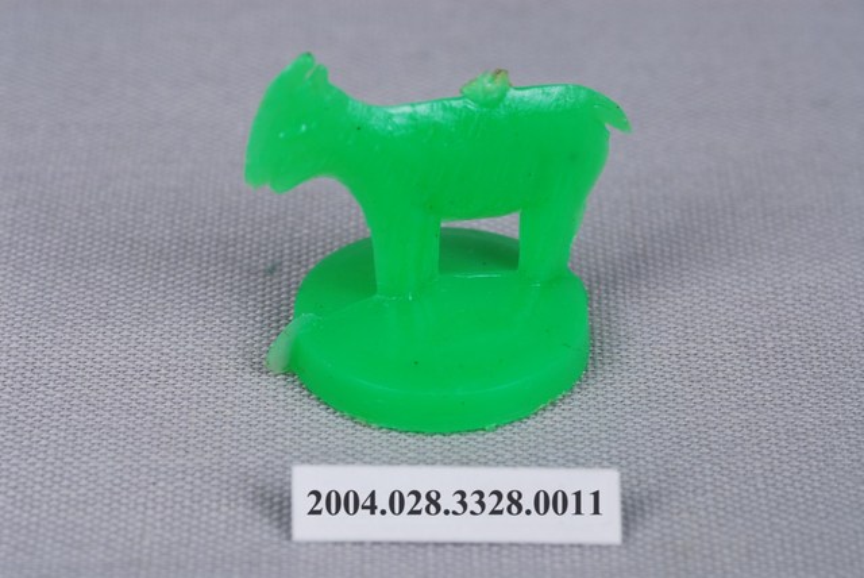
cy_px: 289
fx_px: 2162
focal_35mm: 90
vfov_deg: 15.2
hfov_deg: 22.6
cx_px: 432
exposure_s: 1/125
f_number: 25
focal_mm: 60
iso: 100
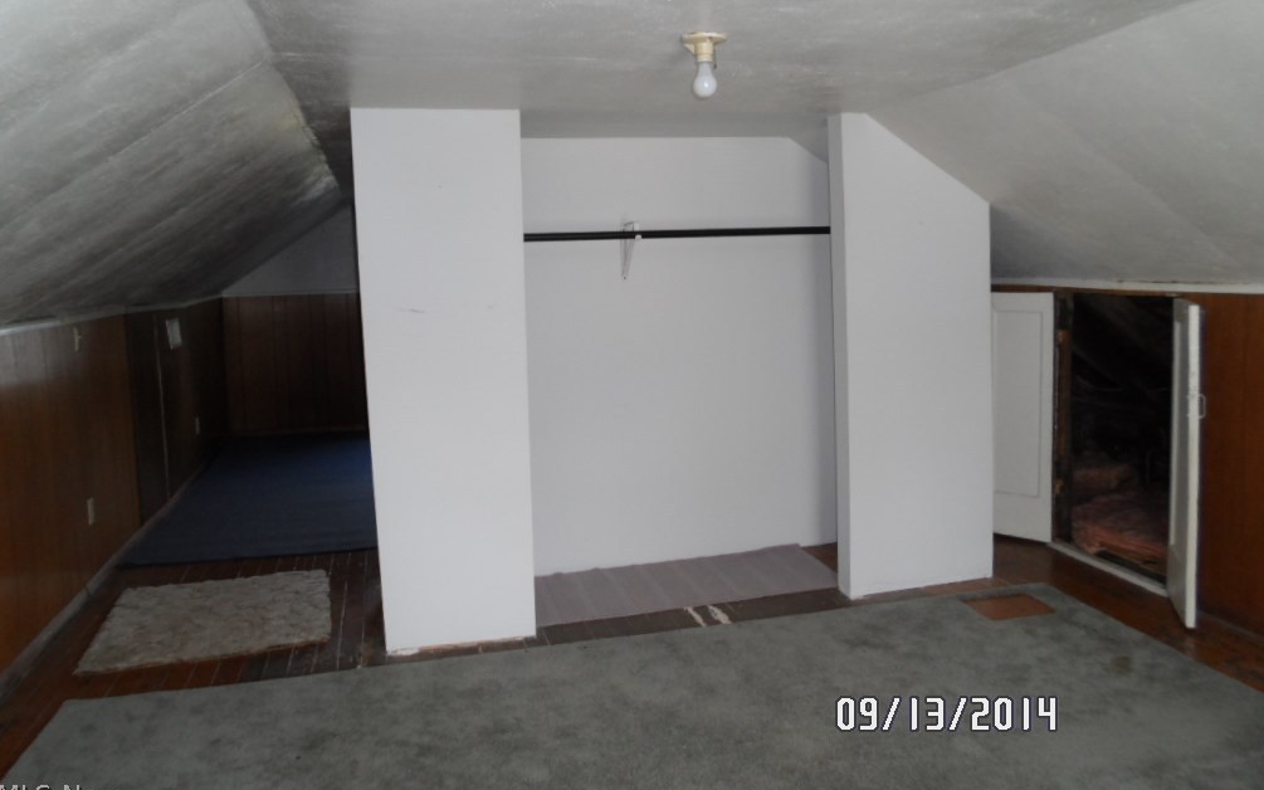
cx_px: 634
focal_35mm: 27
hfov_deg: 68.4
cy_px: 333
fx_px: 930
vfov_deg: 45.9
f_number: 2.5
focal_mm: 4.5
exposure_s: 1/30
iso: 120
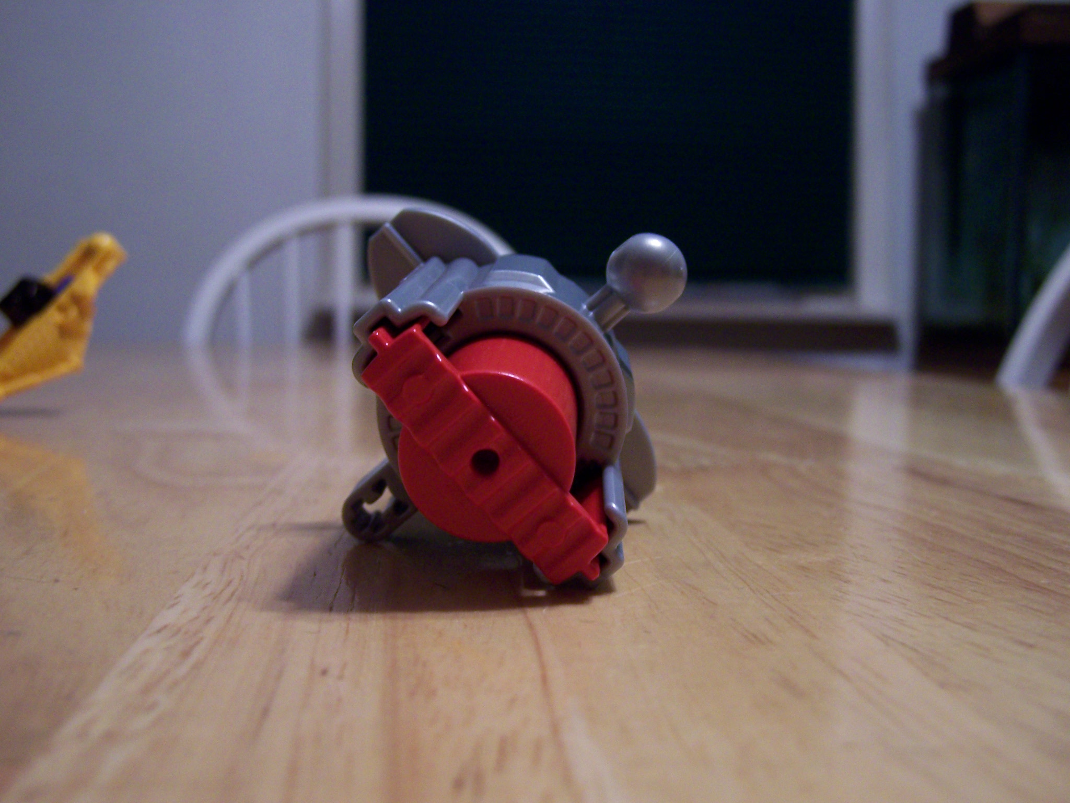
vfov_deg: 37.7
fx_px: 1175
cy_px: 402
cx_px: 535
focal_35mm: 38
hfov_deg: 49.0
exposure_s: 1/10
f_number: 2.8
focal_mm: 6.3
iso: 160
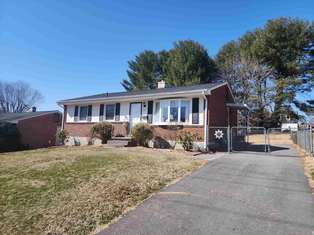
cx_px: 157
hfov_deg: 73.9
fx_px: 209
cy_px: 118
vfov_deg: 58.9
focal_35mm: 23
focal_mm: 6.4
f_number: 1.8
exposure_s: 1/859
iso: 12
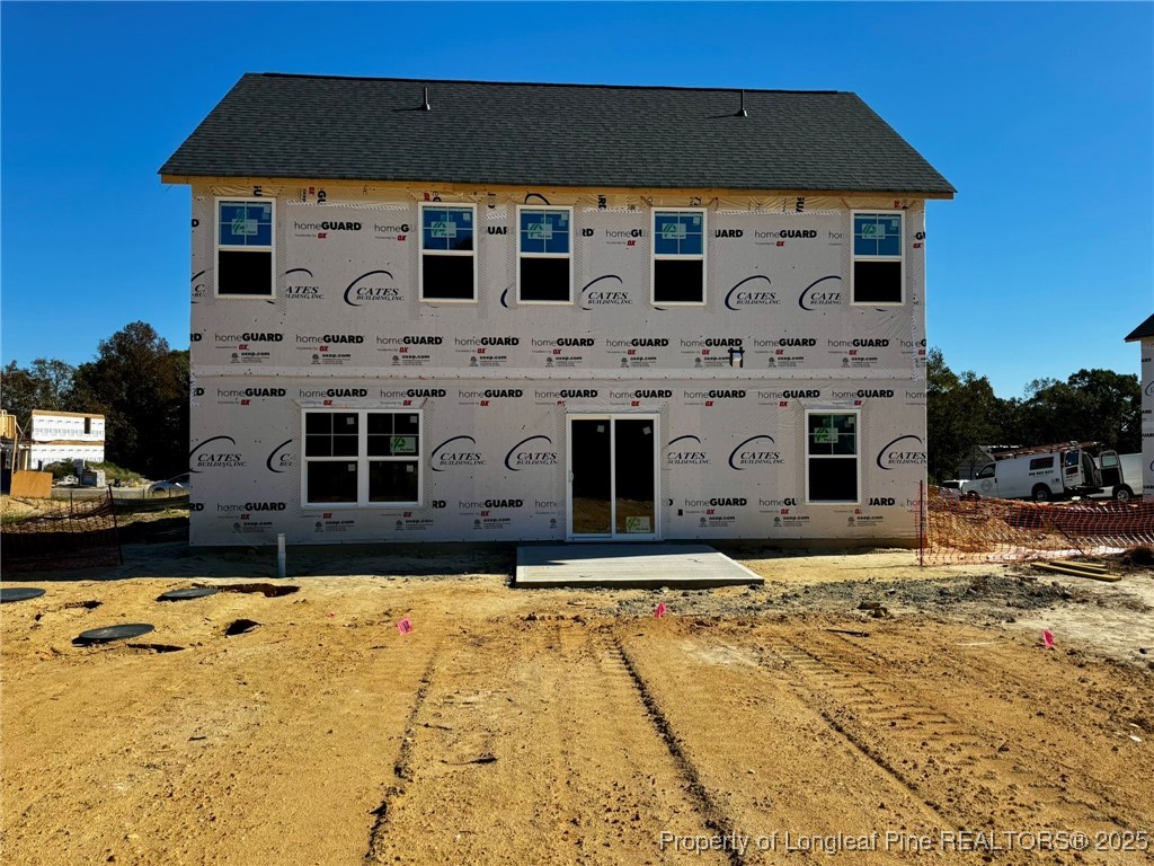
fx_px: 800
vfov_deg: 56.8
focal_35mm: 24
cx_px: 577
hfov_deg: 71.6
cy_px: 433
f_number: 1.78
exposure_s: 1/4950
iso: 80
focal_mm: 6.76
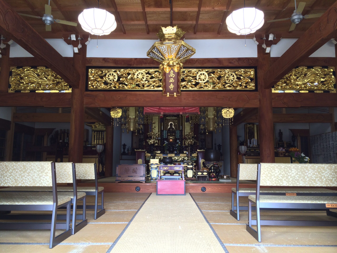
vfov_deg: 46.8
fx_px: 292
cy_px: 126
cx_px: 168
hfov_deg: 60.0
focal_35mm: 30
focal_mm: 4.12
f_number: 2.2
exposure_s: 1/30
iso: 64
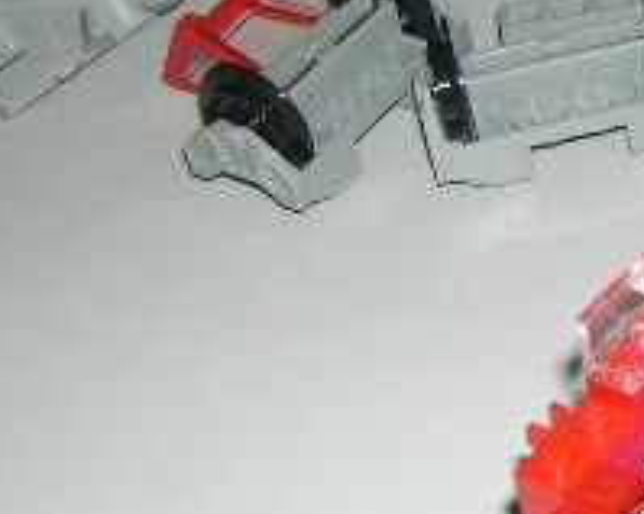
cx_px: 1023
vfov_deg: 11.7
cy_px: 149
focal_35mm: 132
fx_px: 2515
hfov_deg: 13.6
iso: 100
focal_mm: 9
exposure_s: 1/60
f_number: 2.9
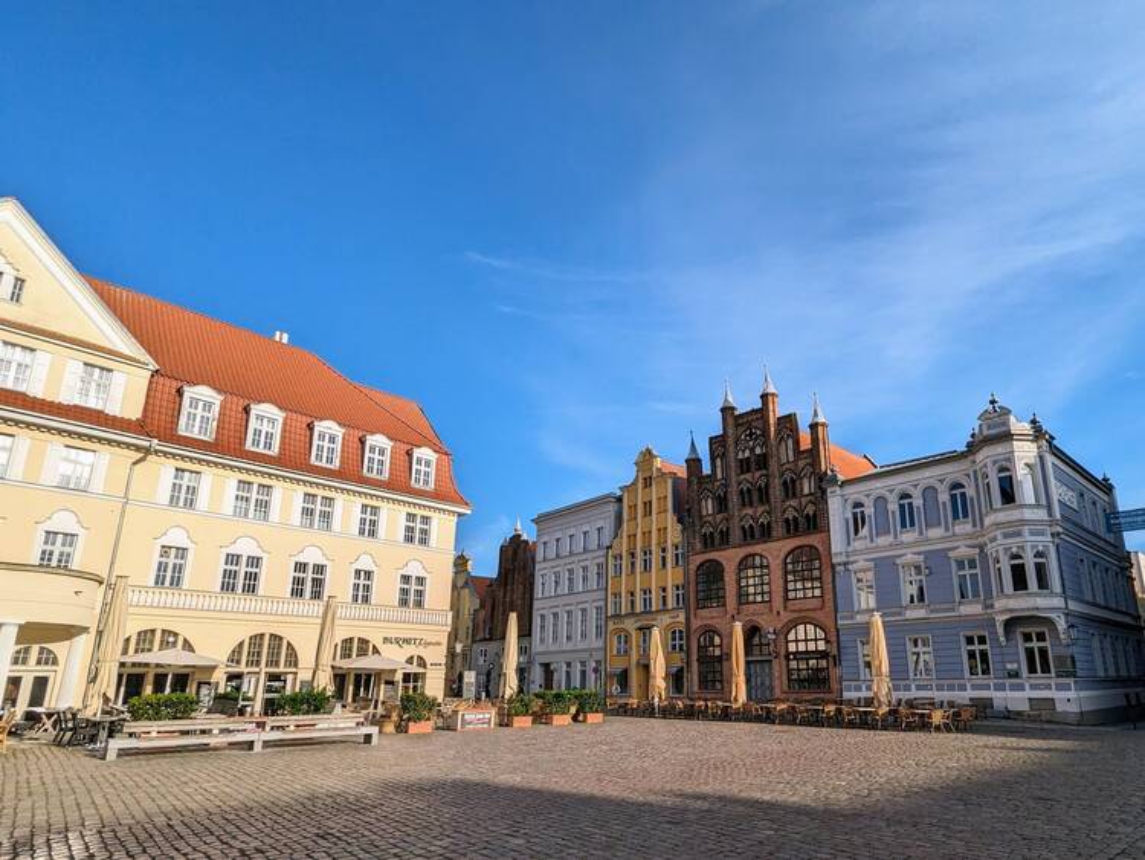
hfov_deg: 94.5
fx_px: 529
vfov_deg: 78.1
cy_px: 430
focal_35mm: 16
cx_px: 572
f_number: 2.2
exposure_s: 1/2513
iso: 48
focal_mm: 2.35
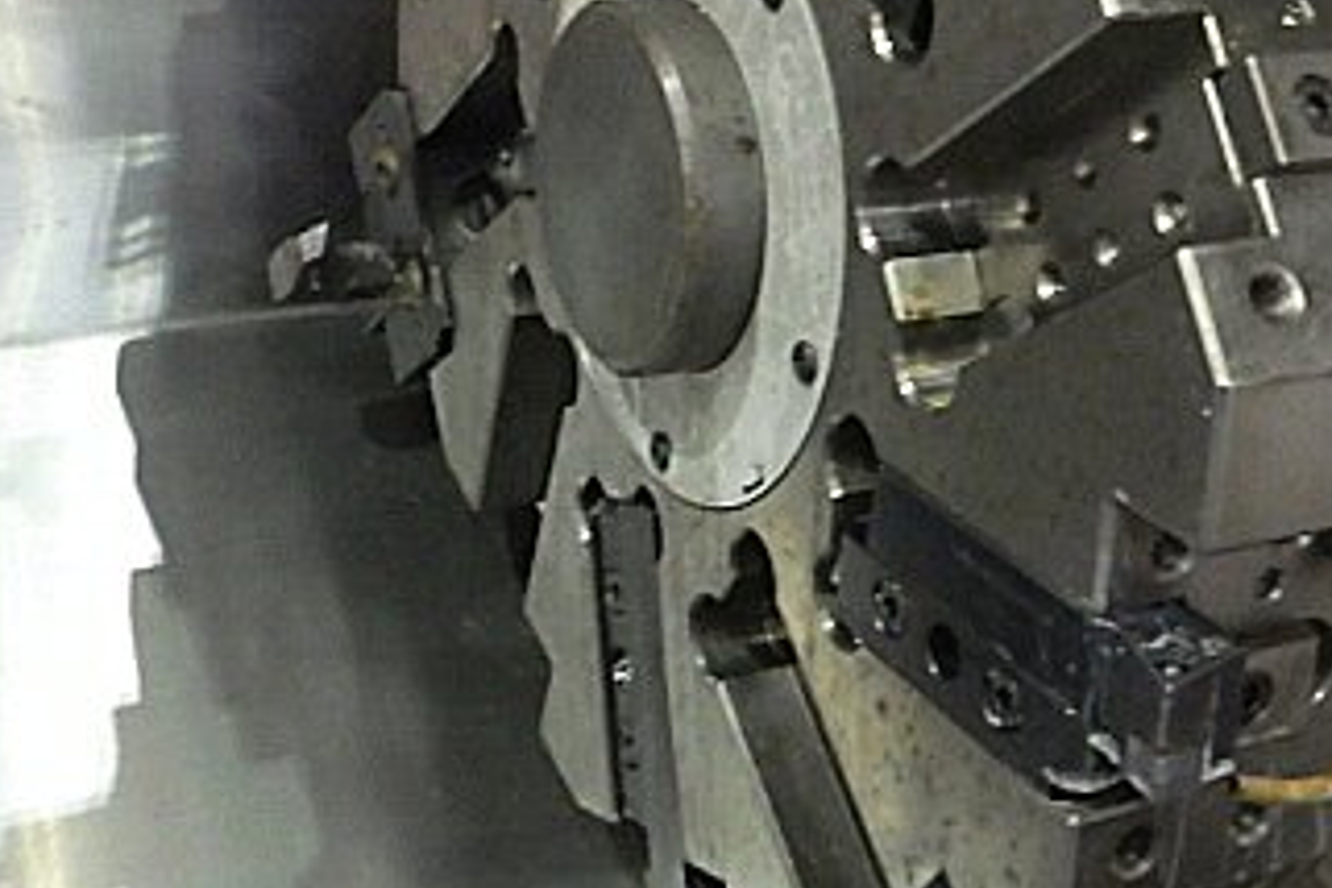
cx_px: 817
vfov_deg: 23.0
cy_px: 162
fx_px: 2146
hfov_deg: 34.3
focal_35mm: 58
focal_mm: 5
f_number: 3.5
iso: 1600
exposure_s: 1/30
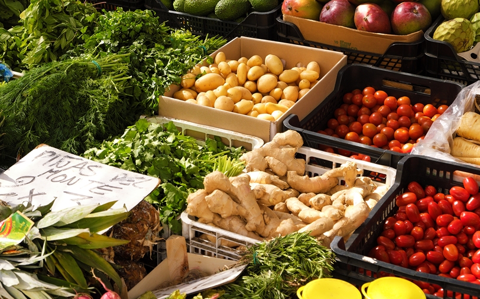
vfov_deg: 18.0
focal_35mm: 72
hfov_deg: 28.5
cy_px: 100
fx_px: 942
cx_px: 189
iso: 400
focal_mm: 37.4
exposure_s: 1/170
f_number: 6.4
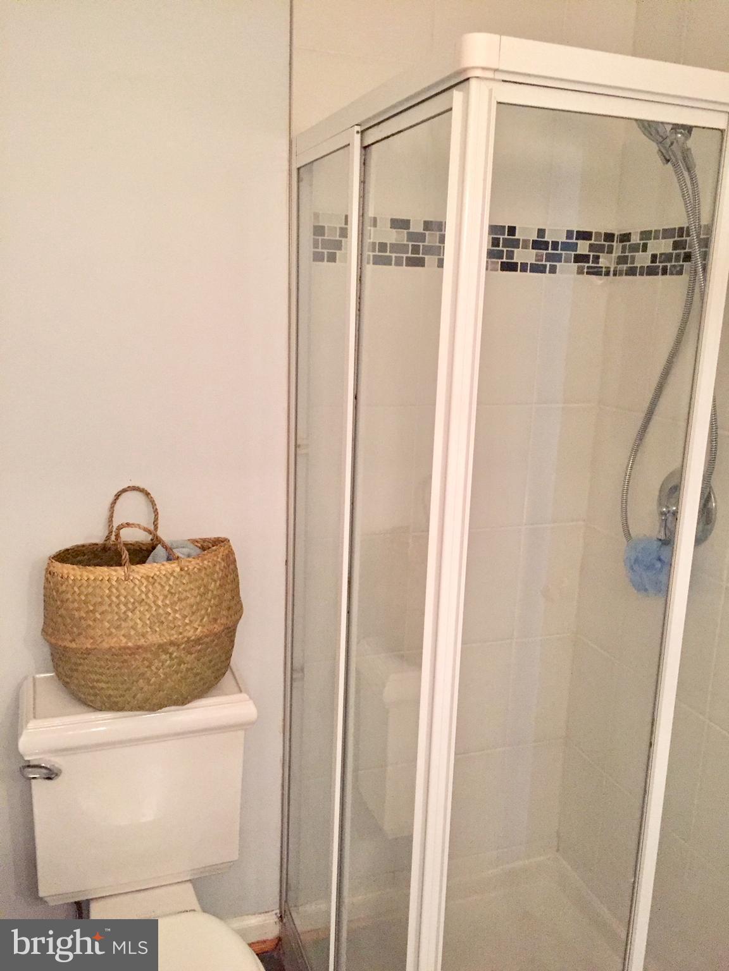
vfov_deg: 61.7
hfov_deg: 48.2
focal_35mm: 29
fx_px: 814
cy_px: 486
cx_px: 364
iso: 250
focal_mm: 4.15
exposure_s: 1/30
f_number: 2.2
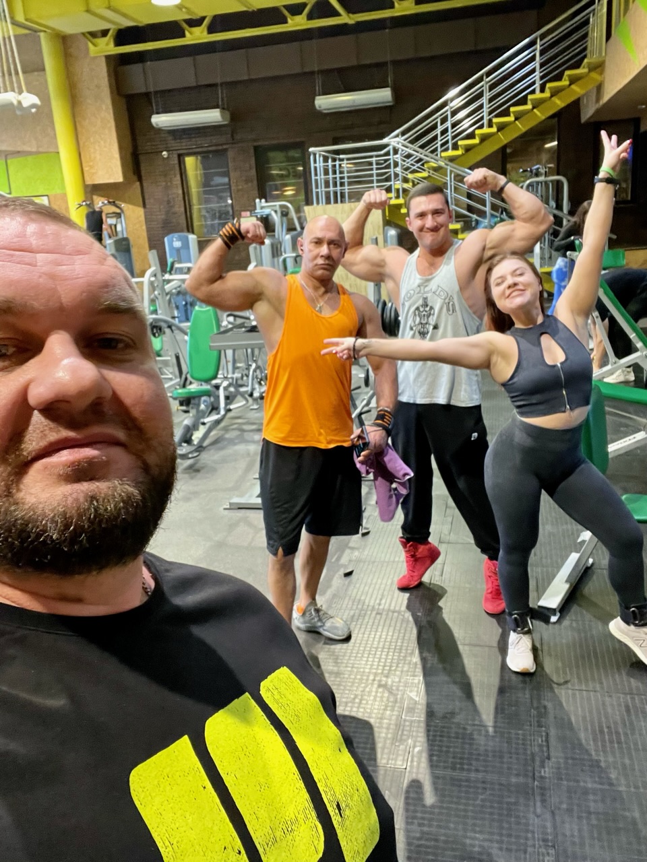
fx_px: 748
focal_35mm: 30
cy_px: 431
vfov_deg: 60.0
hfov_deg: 46.8
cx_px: 324
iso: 400
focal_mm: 2.71
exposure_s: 1/33
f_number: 2.2
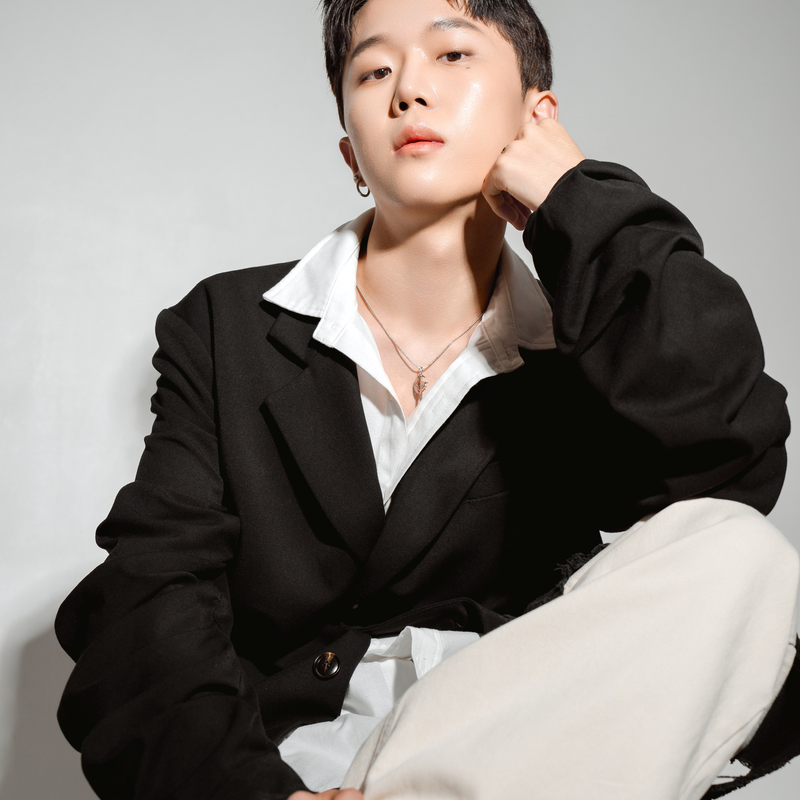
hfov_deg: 29.6
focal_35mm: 58
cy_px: 465
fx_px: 1517
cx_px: 402
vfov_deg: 29.5
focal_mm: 45
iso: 320
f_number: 4
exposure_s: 1/125
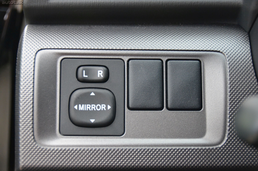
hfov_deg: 22.0
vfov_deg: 14.6
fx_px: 665
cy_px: 86
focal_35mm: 93
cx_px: 129
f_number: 4.8
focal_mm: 62
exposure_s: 1/400
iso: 1600
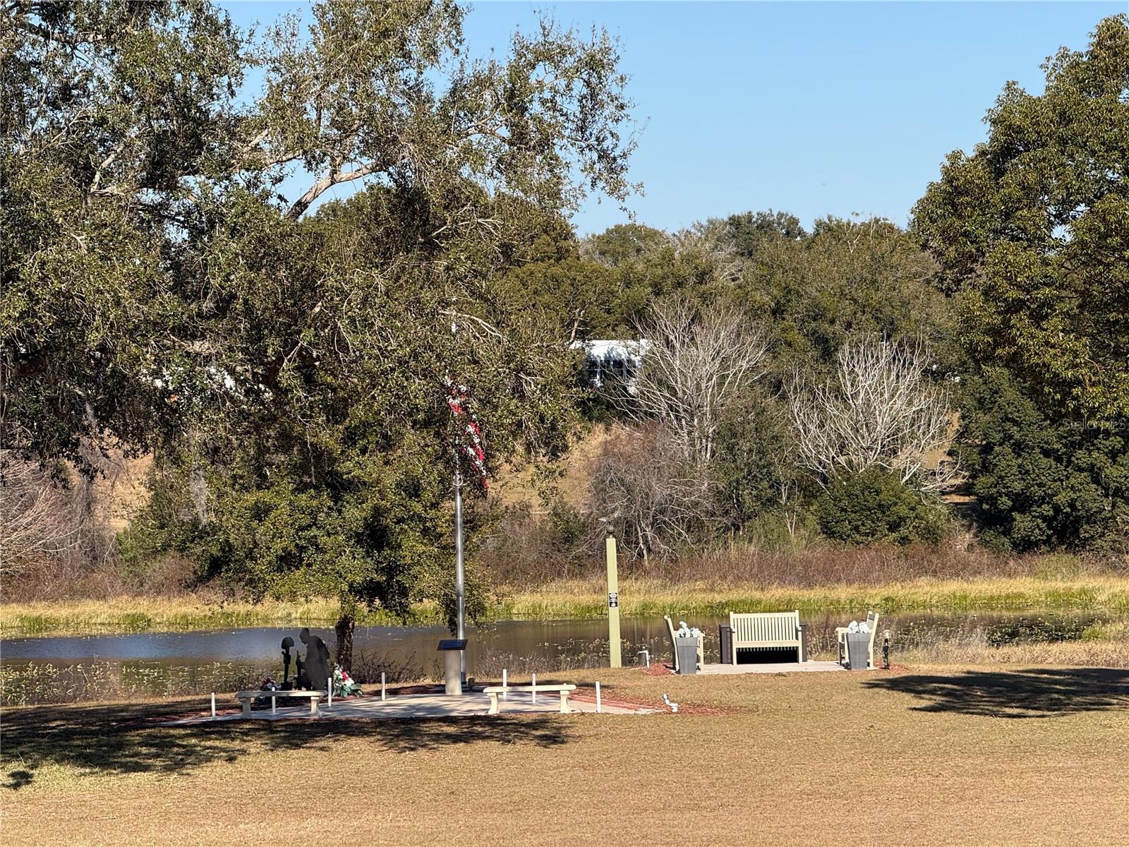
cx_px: 564
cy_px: 424
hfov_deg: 16.4
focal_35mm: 120
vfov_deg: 12.3
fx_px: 3914
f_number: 2.8
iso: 50
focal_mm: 15.66
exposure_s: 1/1318
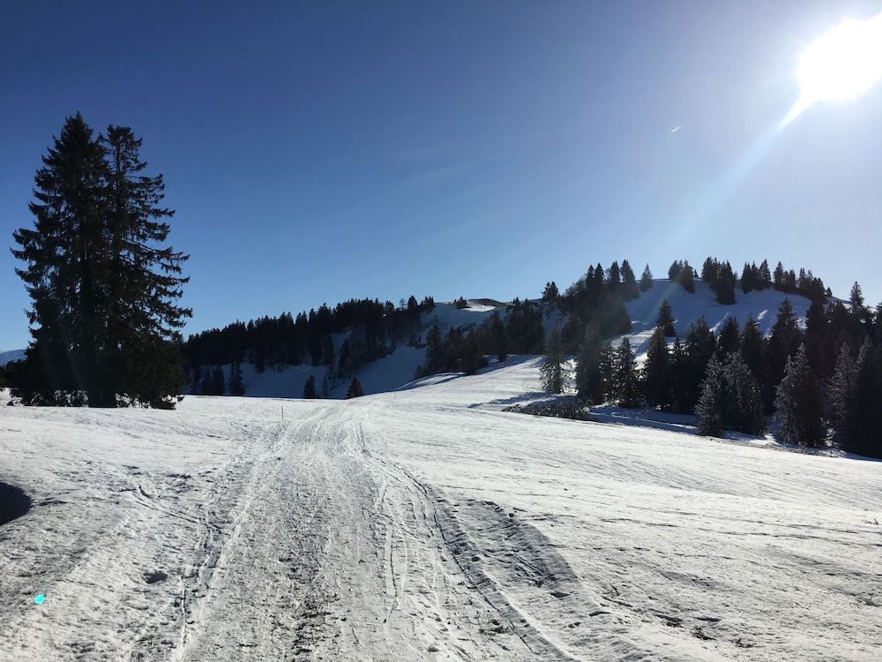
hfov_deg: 61.7
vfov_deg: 48.2
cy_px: 331
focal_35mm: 29
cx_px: 441
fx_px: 739
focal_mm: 4.15
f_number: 2.2
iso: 25
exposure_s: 1/4049
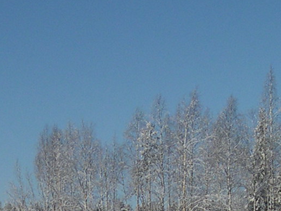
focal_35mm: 166
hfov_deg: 11.9
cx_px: 162
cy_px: 278
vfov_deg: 8.8
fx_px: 1348
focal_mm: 8
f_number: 7.6
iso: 100
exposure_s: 1/381
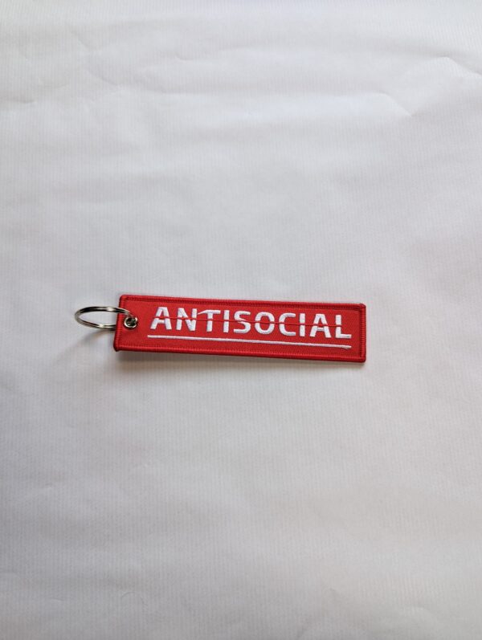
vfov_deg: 71.5
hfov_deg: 56.9
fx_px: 445
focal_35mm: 24
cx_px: 241
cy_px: 320
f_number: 1.85
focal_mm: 6.81
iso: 66
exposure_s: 1/292
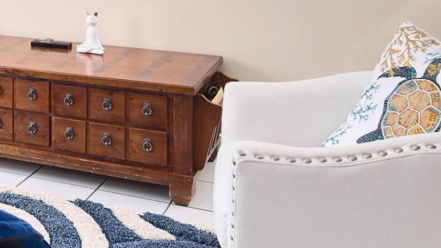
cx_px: -38
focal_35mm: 58
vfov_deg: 18.8
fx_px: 678
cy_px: -100
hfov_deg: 32.0
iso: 100
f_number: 5.6
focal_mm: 7
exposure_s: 1/250
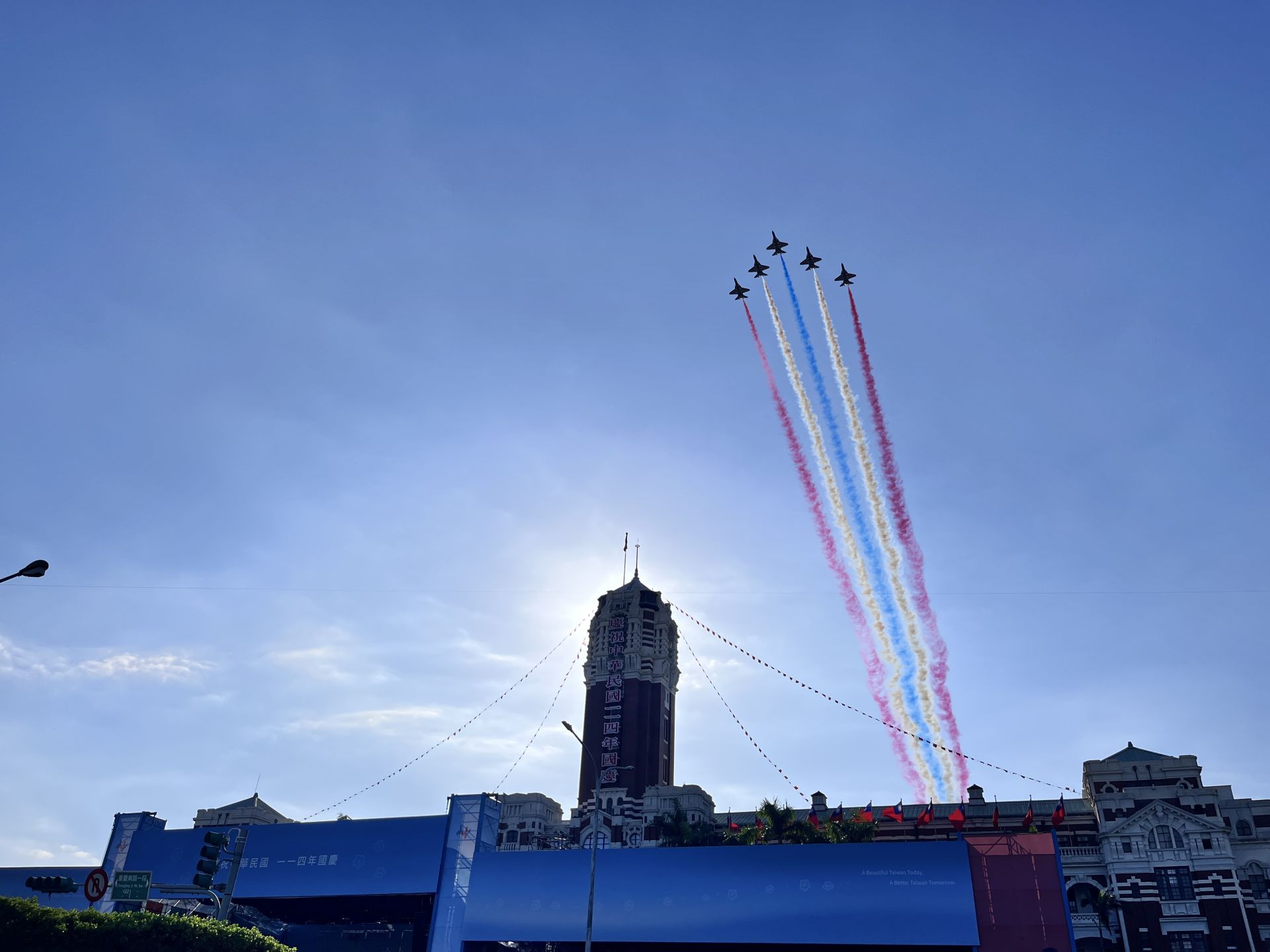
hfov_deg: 67.3
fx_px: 954
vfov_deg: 53.1
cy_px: 476
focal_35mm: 26
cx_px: 635
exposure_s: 1/5556
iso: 50
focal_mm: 5.1
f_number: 1.6
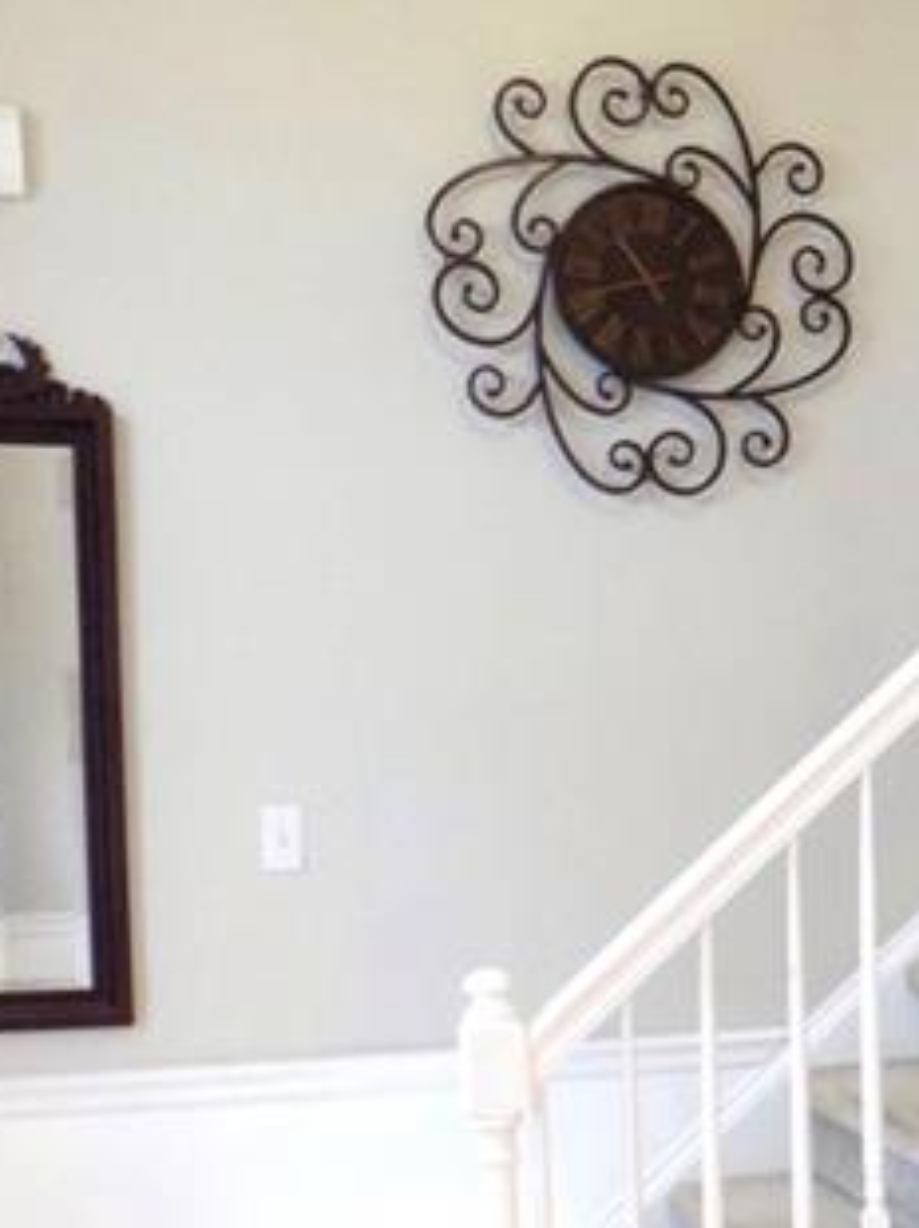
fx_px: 2020
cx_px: 986
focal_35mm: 57
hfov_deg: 24.1
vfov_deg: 33.0
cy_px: 943
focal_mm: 4
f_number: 3.1
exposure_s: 1/30
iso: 220
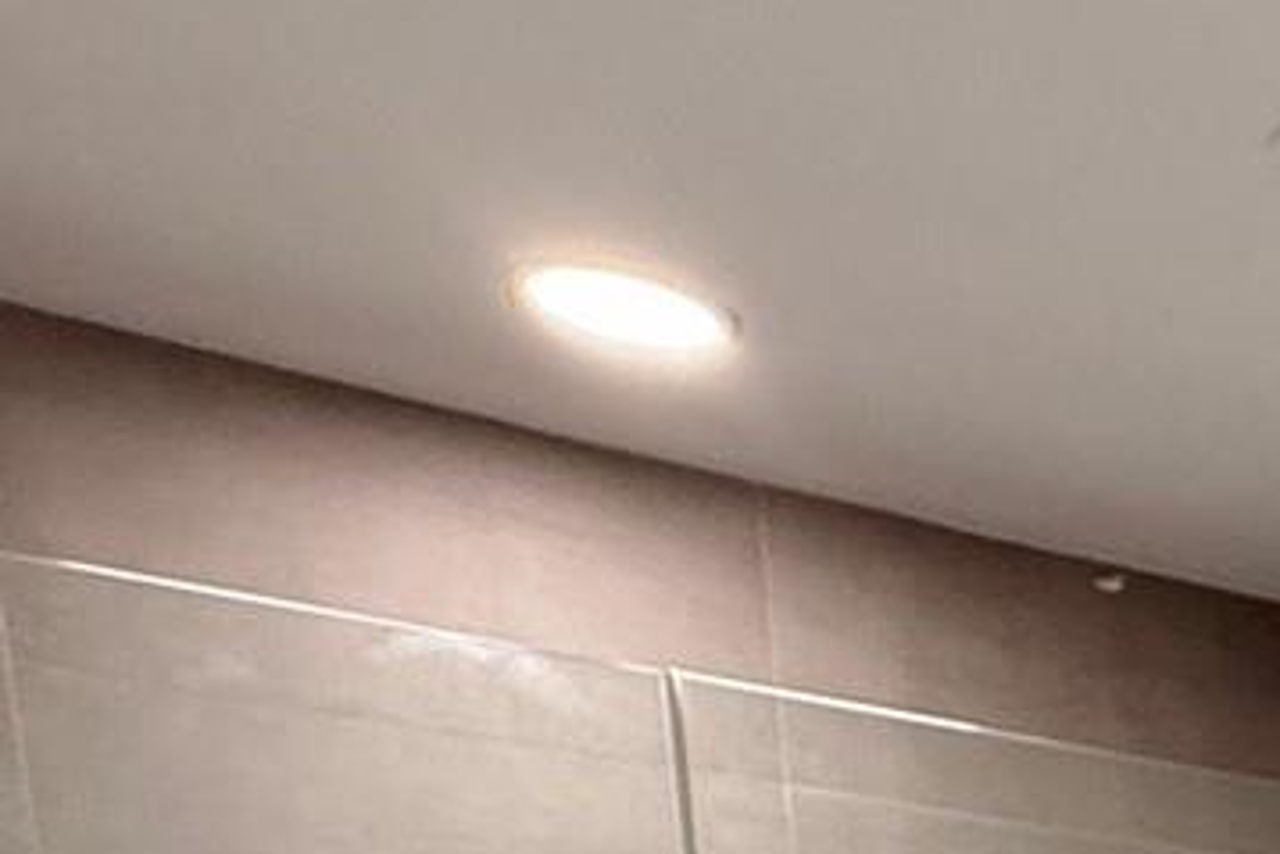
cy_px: 1822
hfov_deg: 22.3
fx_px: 2312
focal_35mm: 65
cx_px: 2145
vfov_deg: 15.5
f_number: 2.2
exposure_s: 1/120
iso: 200
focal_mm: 2.22
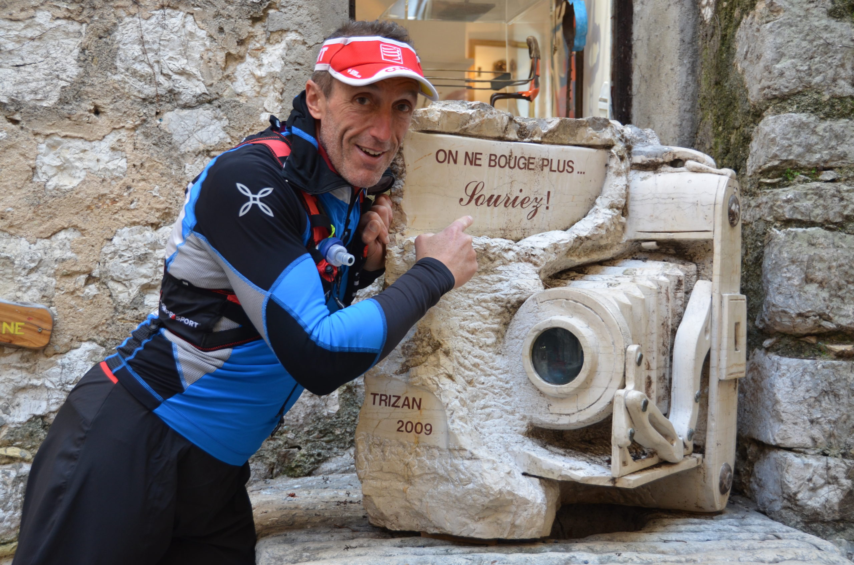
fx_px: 1243
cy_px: 282
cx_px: 427
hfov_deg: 37.9
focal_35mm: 52
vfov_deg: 25.6
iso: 400
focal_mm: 35
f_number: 4.5
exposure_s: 1/80
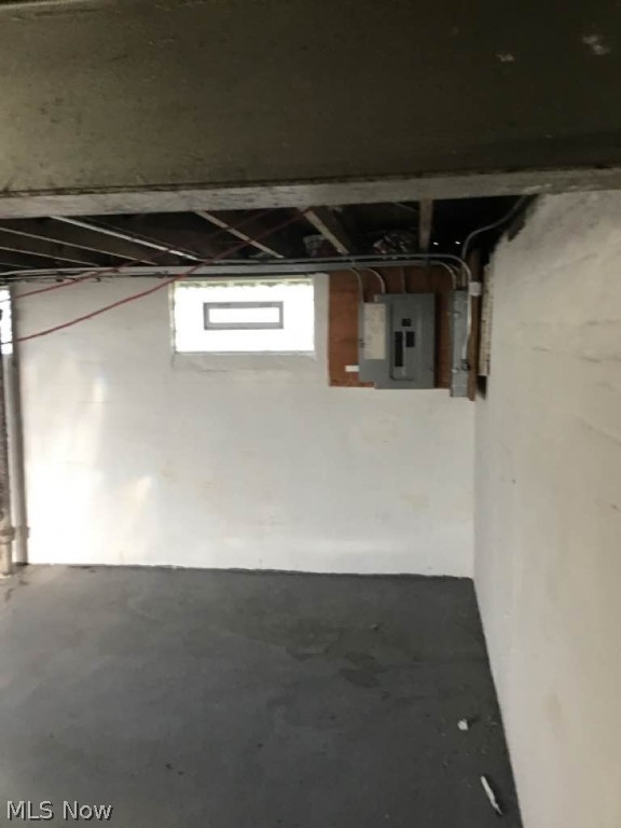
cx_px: 310
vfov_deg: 58.4
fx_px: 742
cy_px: 414
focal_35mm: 31
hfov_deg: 45.4
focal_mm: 3.3
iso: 100
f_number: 2.4
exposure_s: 1/30
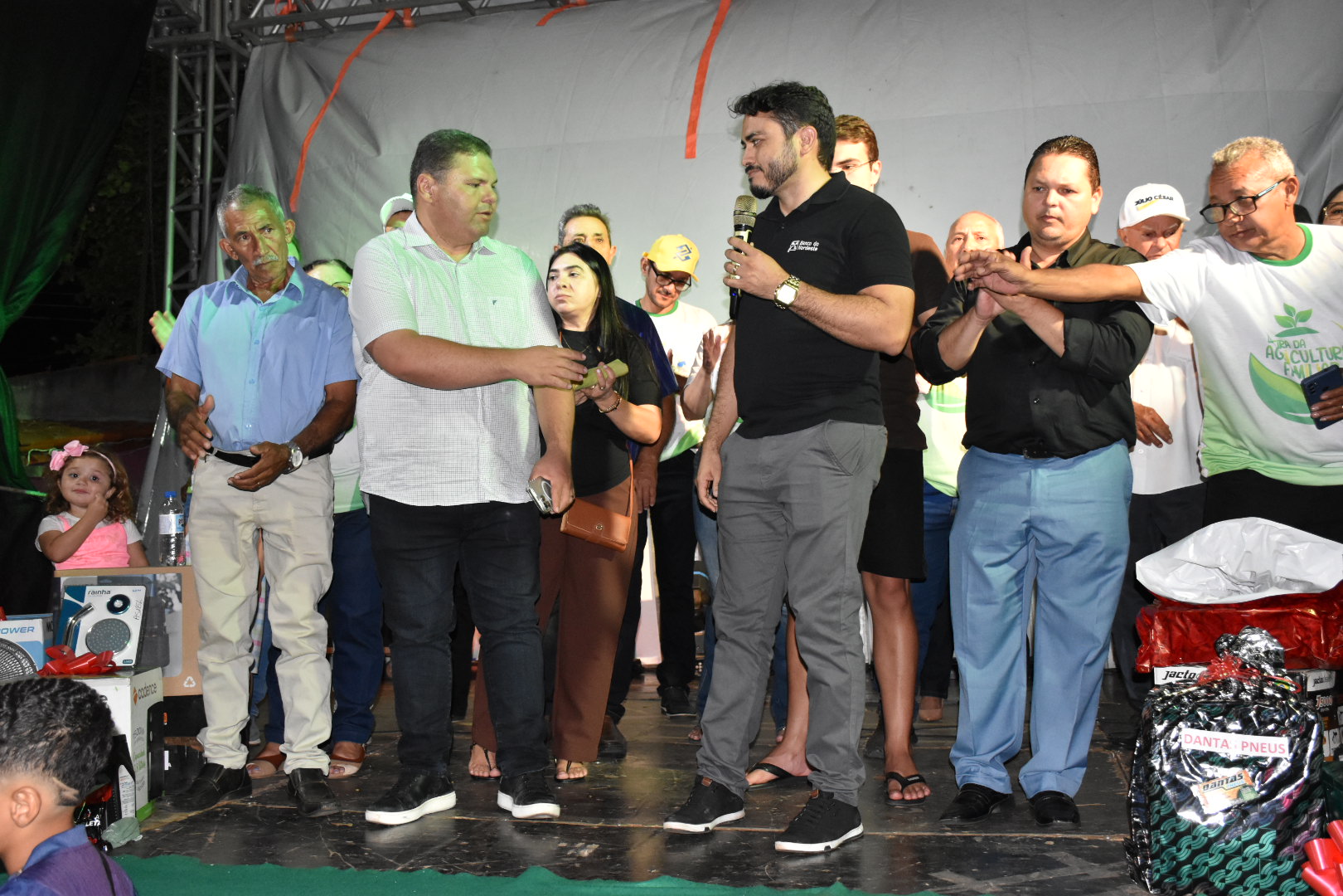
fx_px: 1343
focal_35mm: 36
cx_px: 672
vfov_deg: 36.9
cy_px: 448
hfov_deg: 53.1
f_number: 5.6
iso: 2500
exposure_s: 1/100
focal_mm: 24
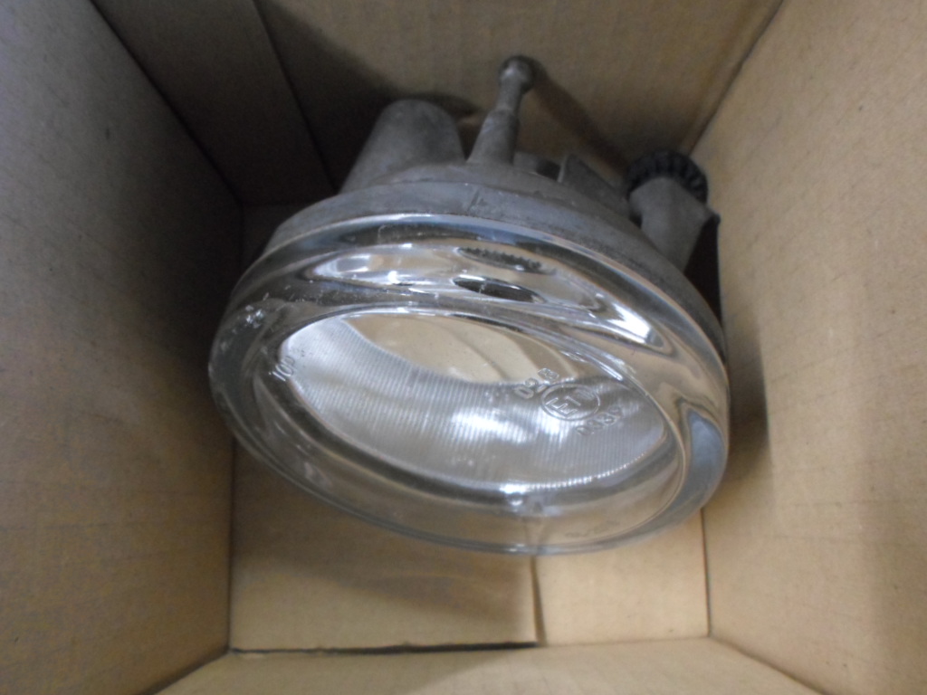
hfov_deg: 69.4
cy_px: 348
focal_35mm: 25
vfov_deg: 54.9
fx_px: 669
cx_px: 464
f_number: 2.5
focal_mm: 4.5
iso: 400
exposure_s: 1/30
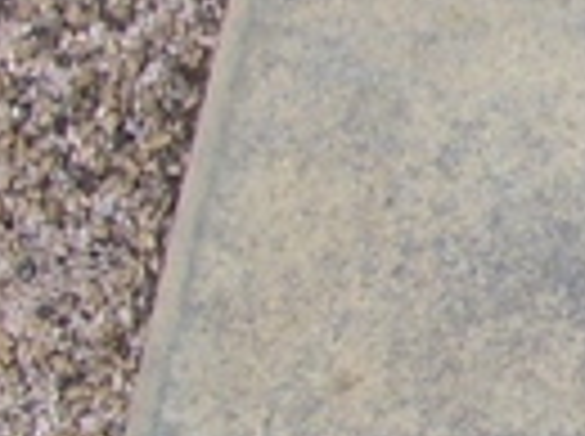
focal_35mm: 216
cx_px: 1719
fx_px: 3644
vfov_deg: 6.8
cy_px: -216
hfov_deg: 8.0
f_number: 4.3
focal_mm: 5.8
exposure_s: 1/800
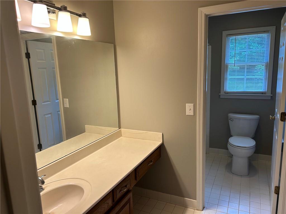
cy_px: 107
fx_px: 215
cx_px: 143
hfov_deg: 67.3
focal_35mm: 26
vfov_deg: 53.1
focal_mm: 5.7
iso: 80
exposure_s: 1/120
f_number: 1.5
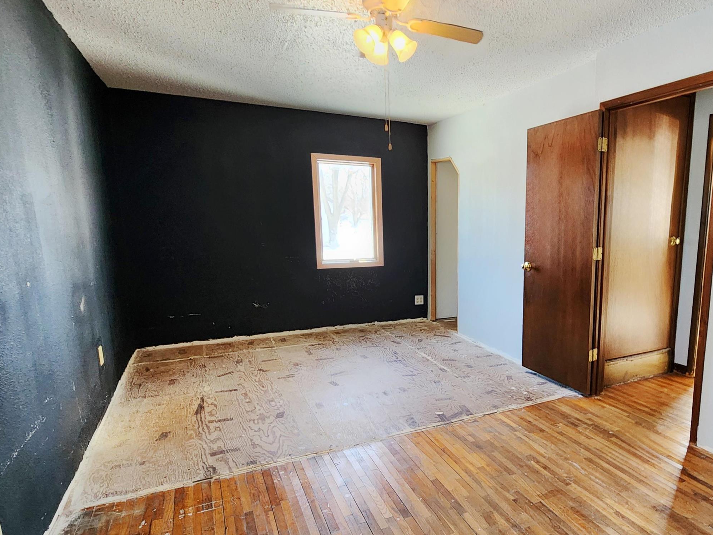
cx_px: 466
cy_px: 295
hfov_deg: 79.5
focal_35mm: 20
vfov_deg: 65.8
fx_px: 412
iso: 320
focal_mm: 2.2
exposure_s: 1/60
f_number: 2.2
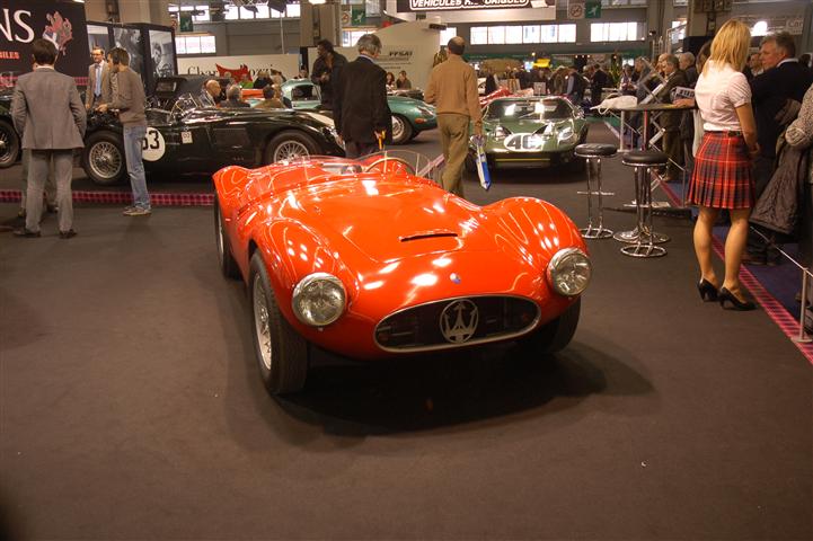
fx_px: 813
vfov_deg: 36.8
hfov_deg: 53.2
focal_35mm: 36
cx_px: 406
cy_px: 270
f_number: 4
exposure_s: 1/60
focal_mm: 24
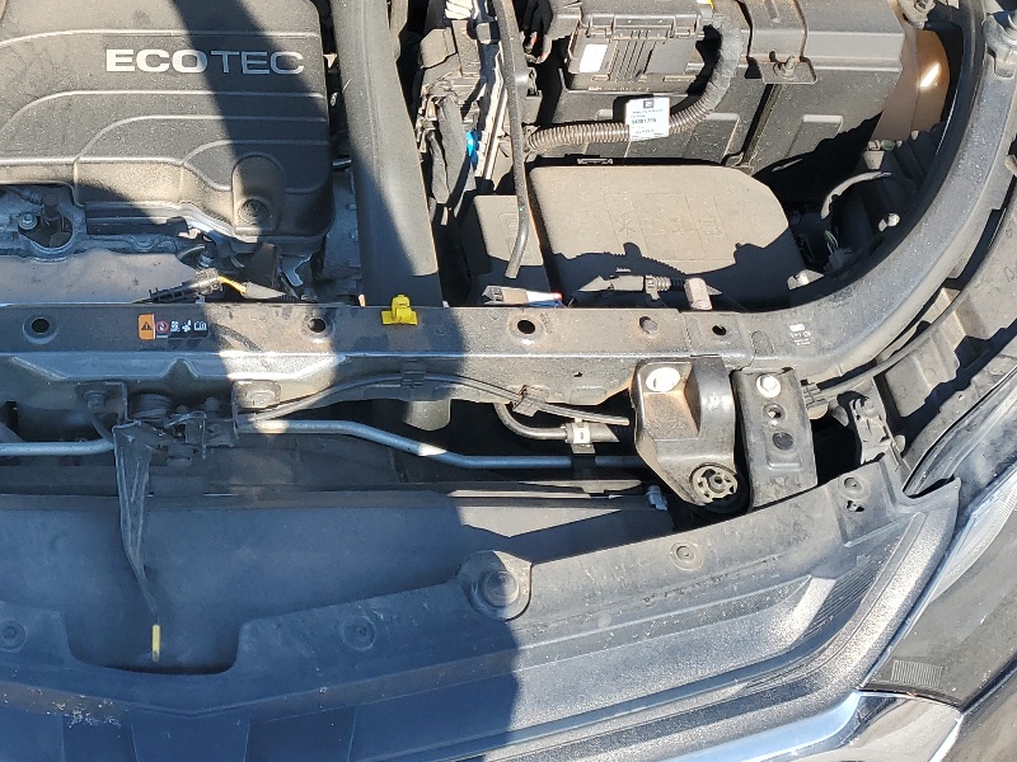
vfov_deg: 27.5
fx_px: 1528
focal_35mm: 52
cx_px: 165
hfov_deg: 35.3
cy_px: 147
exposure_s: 1/769
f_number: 1.5
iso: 50
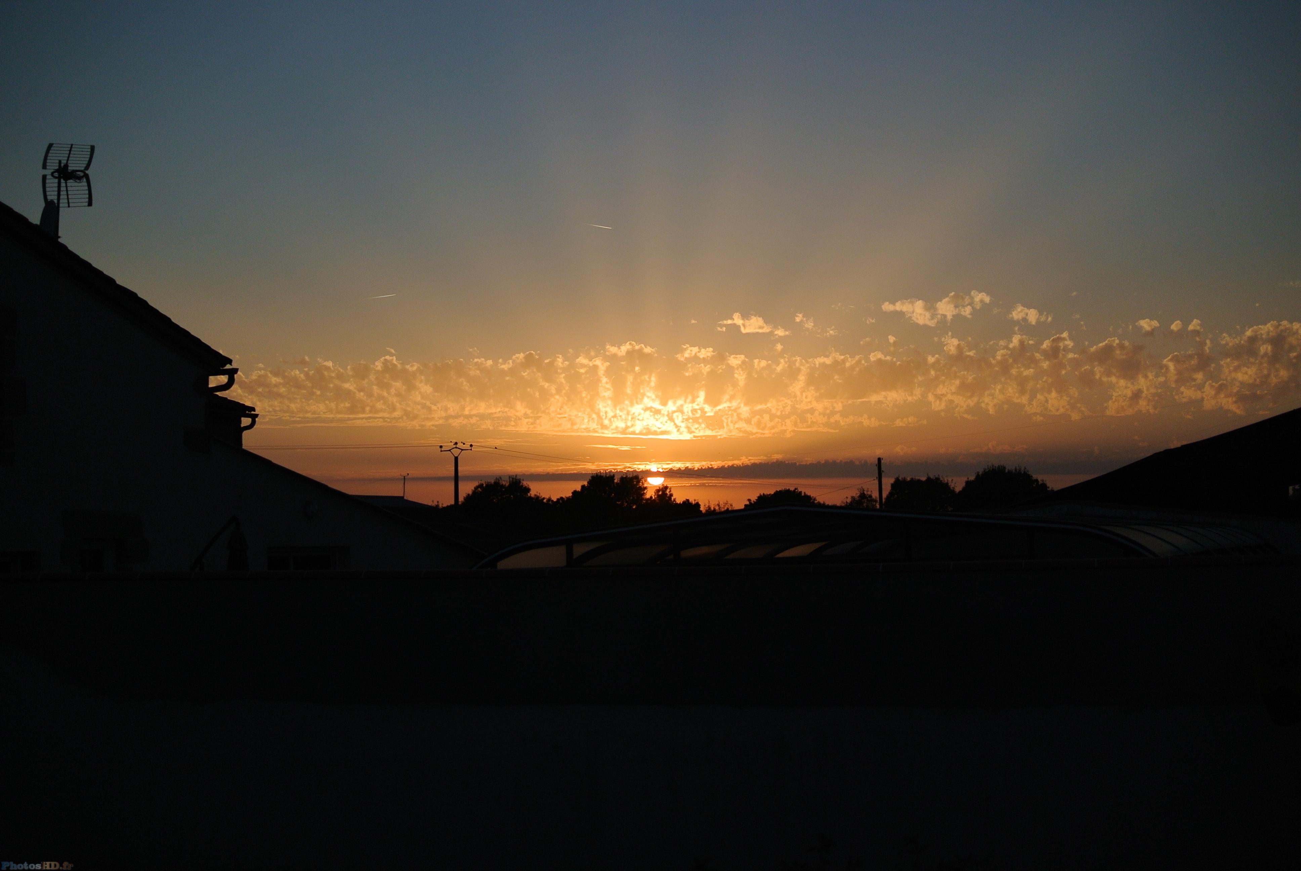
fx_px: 1773
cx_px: 650
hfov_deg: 40.3
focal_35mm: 49
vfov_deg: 27.6
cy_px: 436
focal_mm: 18.5
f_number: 1.8
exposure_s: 1/10000
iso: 100
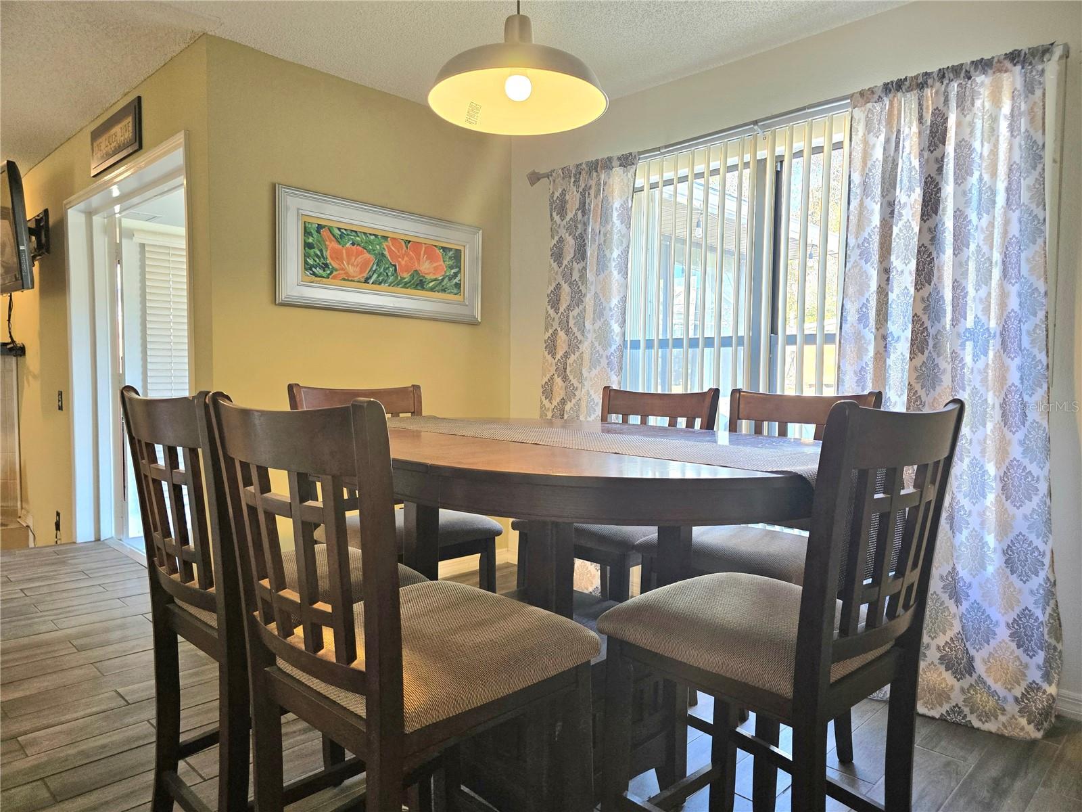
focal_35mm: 23
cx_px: 541
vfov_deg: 58.9
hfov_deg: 73.9
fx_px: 719
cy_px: 406
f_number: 1.7
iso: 250
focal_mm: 6.3
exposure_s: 1/120
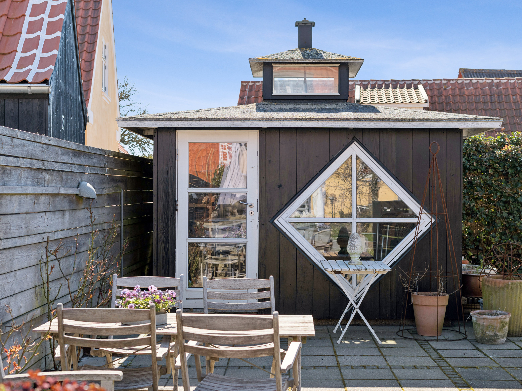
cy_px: 196
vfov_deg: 26.6
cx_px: 272
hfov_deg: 34.9
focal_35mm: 55
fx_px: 829
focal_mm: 50
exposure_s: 1/800
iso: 200
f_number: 5
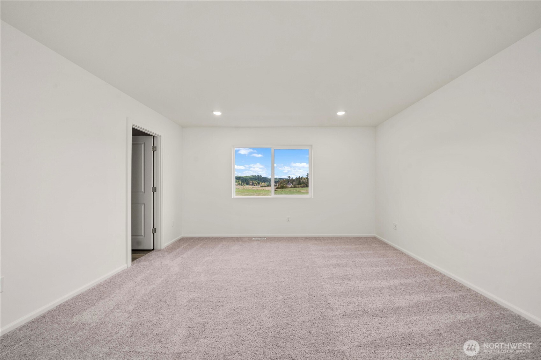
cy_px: 180
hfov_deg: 112.6
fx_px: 180
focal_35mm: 12
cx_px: 270
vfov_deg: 90.0
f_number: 8
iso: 100
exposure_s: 1/80
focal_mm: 12
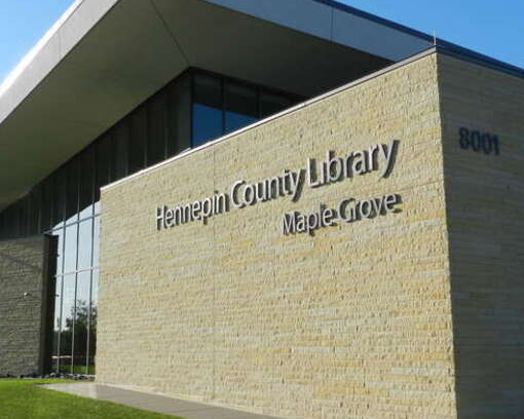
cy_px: 197
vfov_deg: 30.8
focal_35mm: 49
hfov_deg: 38.0
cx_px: 230
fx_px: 760
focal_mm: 5.6
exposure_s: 1/1000
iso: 160
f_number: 4
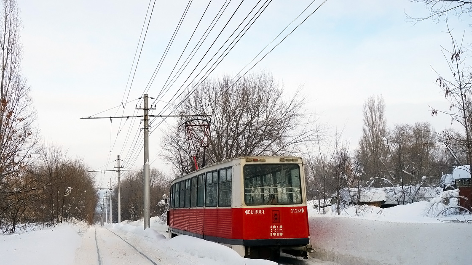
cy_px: 159
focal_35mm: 46
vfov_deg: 25.9
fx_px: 576
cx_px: 221
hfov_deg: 44.6
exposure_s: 1/500
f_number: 5.6
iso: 125
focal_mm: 15.28
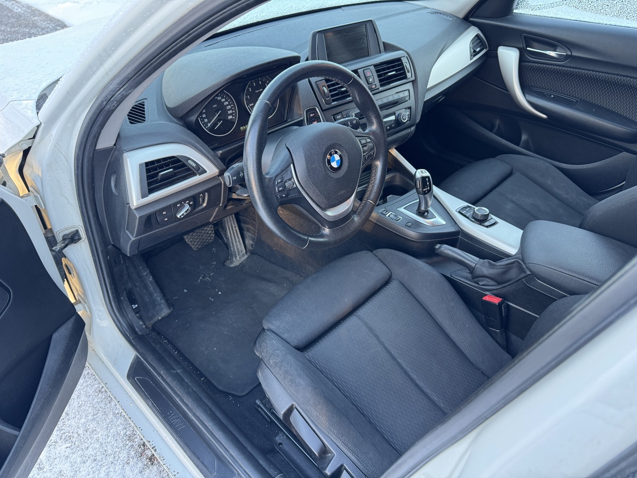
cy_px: 239
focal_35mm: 24
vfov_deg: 56.8
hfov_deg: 71.6
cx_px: 318
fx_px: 442
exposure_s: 1/60
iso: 320
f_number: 1.78
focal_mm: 6.76
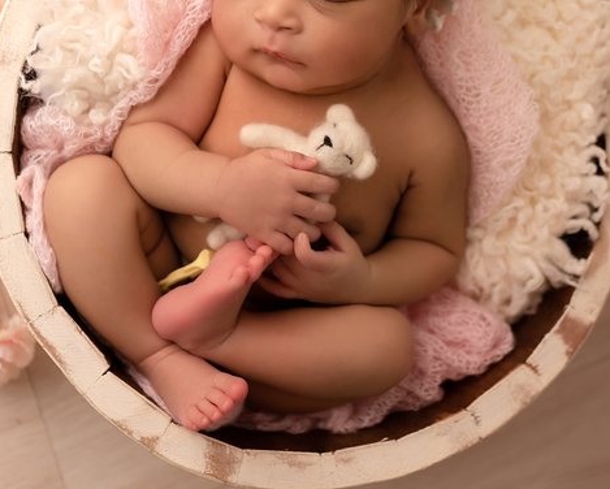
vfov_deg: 17.9
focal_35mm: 84
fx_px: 1518
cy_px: 21
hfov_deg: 22.7
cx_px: 336
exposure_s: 1/160
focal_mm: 35
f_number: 2.2
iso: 100
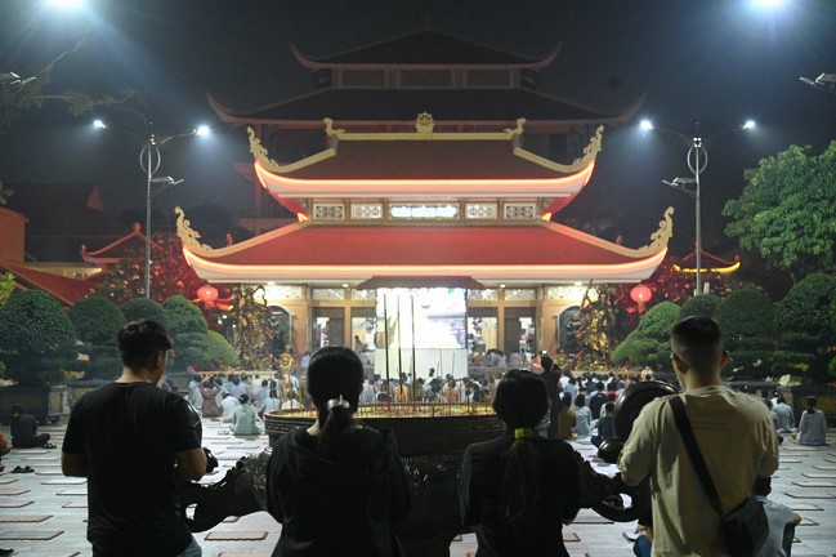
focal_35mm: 58
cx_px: 418
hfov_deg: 34.5
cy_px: 278
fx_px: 1346
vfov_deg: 23.4
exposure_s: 1/160
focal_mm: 58
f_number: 4.5
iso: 16000
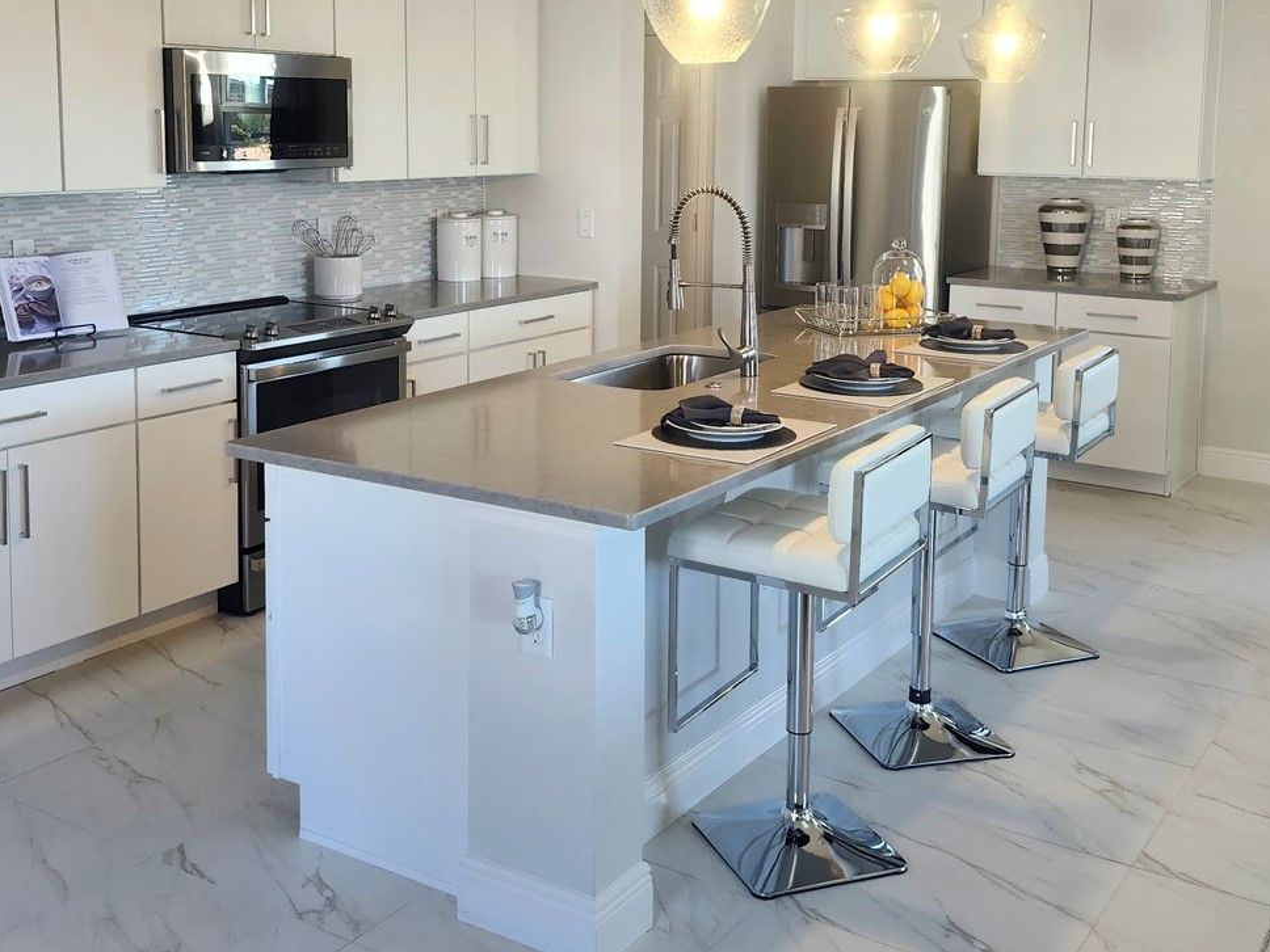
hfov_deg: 49.0
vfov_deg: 37.2
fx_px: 1394
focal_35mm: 38
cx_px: 606
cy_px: 292
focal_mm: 5.54
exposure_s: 1/120
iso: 200
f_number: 1.8
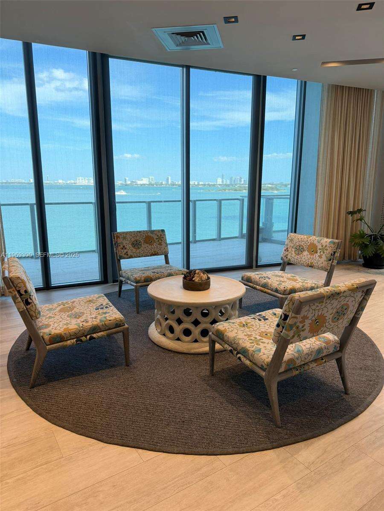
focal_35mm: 24
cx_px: 192
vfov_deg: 71.6
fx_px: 355
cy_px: 256
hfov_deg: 56.8
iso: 200
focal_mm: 6.76
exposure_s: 1/140
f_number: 1.78
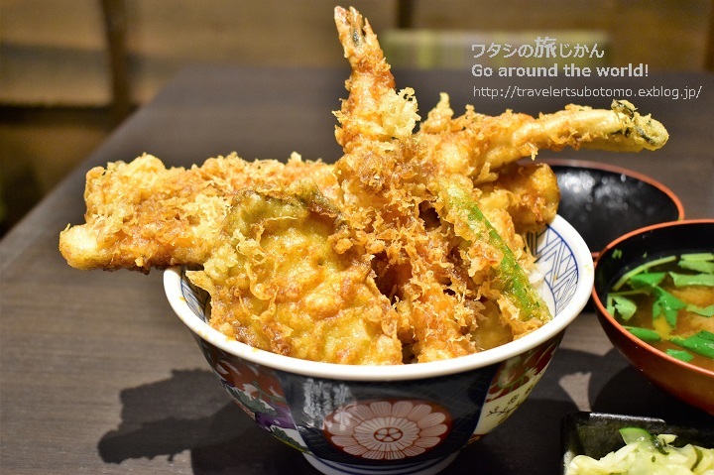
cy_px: 238
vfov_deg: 29.8
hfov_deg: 43.6
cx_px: 357
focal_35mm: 45
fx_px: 892
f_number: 4.5
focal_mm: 30
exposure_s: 1/80
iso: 1600
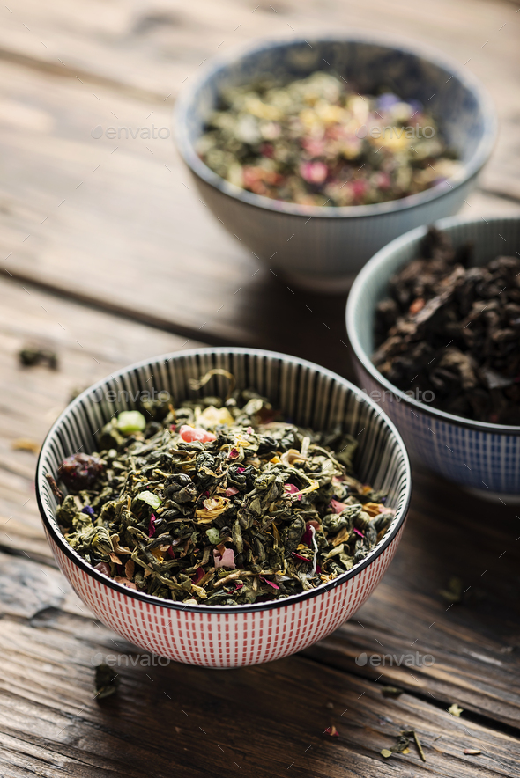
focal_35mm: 105
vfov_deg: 19.5
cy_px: 389
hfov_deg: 13.1
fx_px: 2273
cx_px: 260
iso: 200
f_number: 6.3
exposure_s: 1/200
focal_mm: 105
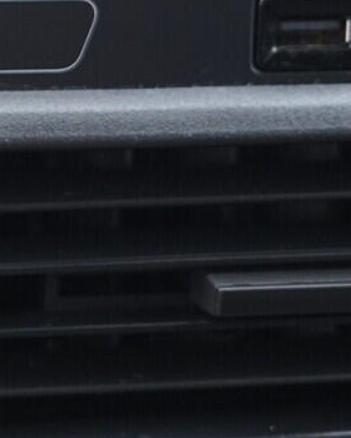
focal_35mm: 139
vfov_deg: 13.7
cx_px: -347
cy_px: 11
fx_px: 1805
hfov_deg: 10.3
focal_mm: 24
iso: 640
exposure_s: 1/40
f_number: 2.8
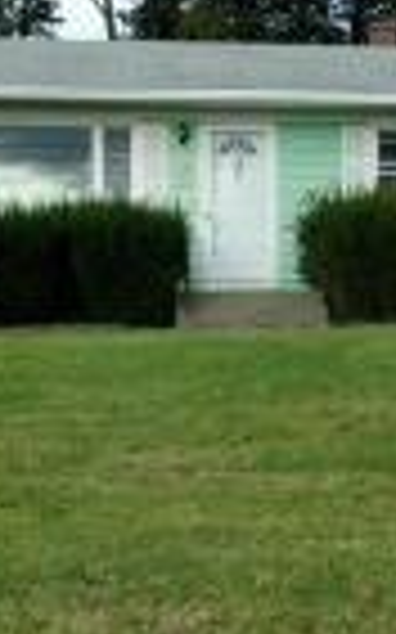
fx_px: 1400
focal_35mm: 81
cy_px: 391
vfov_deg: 25.5
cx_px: 292
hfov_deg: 16.0
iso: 80
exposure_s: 1/400
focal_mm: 4.9
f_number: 3
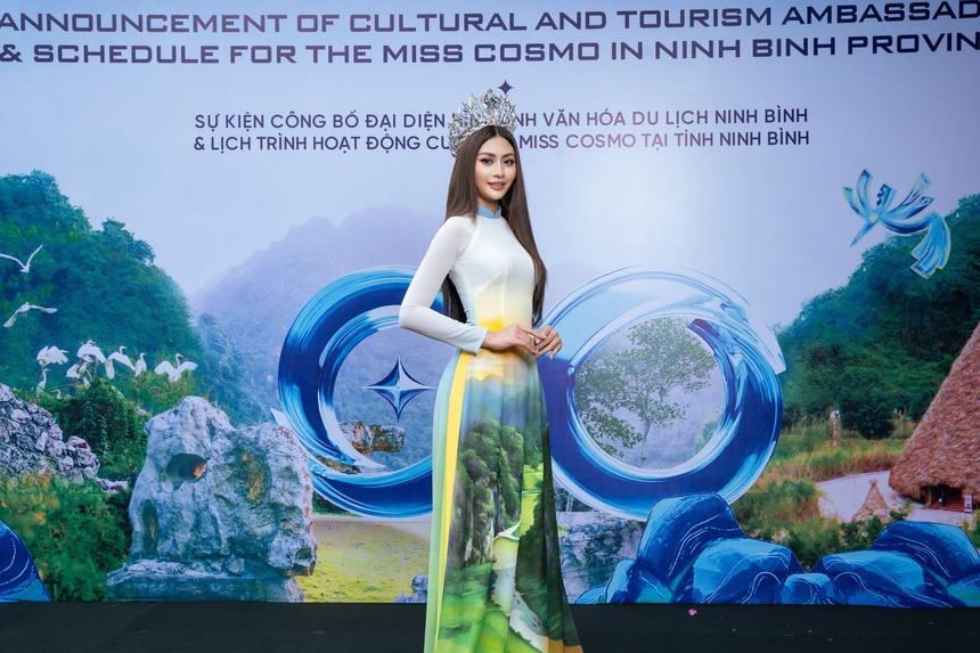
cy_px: 326
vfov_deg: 30.3
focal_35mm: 44
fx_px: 1206
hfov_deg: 44.2
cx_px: 490
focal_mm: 44.3
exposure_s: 1/160
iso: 160
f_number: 6.3
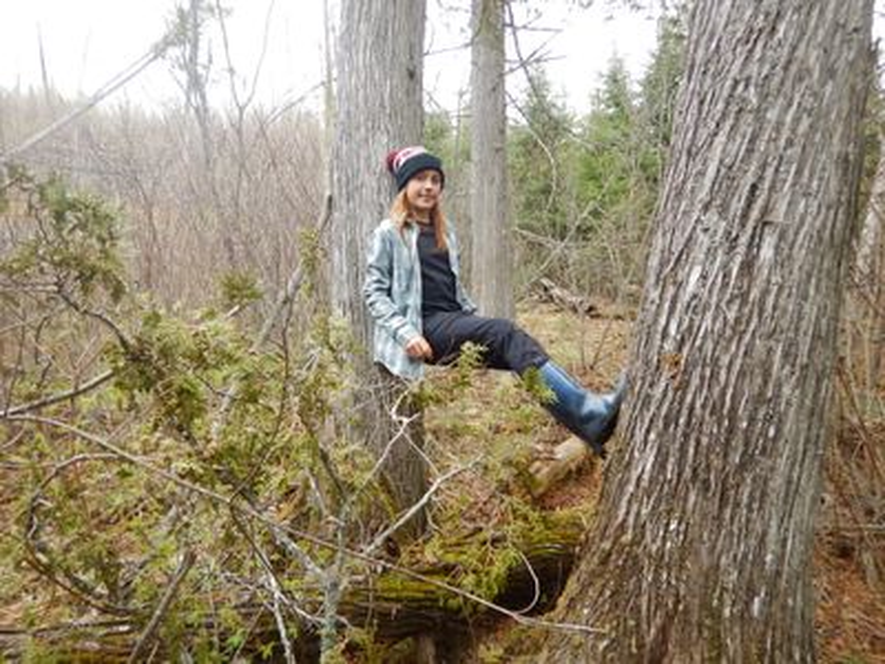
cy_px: 332
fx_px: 614
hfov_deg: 71.6
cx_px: 442
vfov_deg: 56.8
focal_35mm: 24
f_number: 2.8
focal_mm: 4.3
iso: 125
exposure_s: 1/250
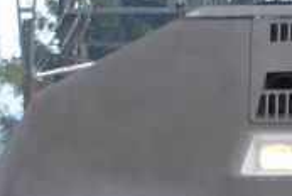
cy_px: 471
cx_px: 280
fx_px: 22620
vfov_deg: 0.5
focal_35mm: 2784
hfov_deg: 0.7
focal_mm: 62.1
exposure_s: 1/100
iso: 80
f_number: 6
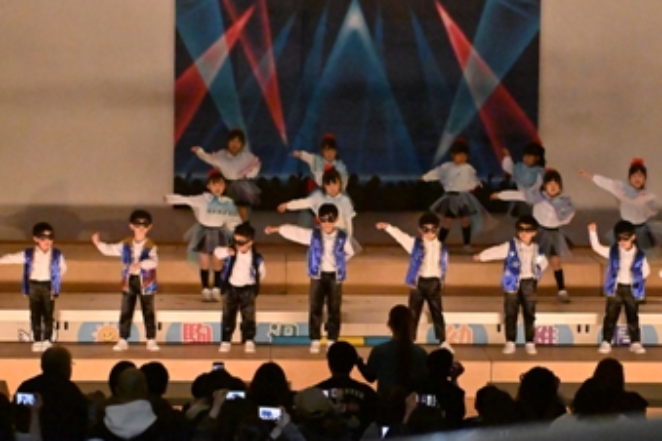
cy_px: 204
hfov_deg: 18.3
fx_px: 2052
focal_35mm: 112
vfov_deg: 12.3
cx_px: 359
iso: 25600
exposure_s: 1/1250
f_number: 6.3
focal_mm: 63
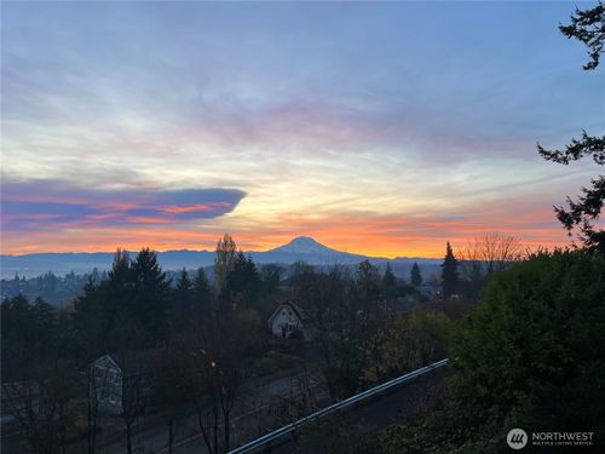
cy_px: 227
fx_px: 454
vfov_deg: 53.1
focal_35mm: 26
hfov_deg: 67.3
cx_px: 302
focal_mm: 5.1
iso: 80
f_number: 1.6
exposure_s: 1/120
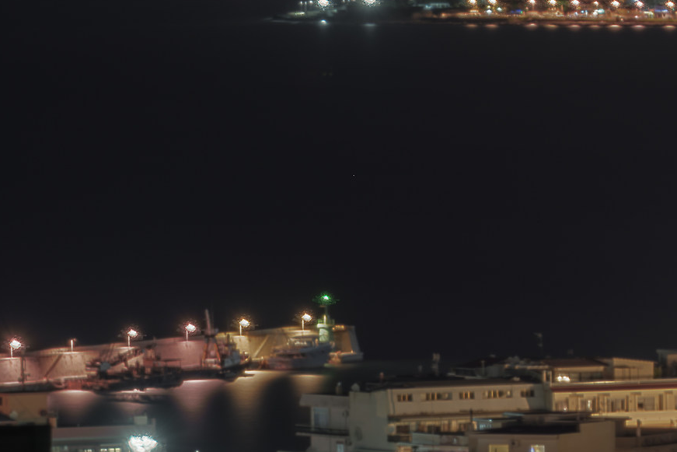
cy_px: 181
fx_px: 10363
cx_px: 929
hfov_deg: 3.7
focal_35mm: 551
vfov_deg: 2.5
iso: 100
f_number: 16
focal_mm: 200
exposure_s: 1
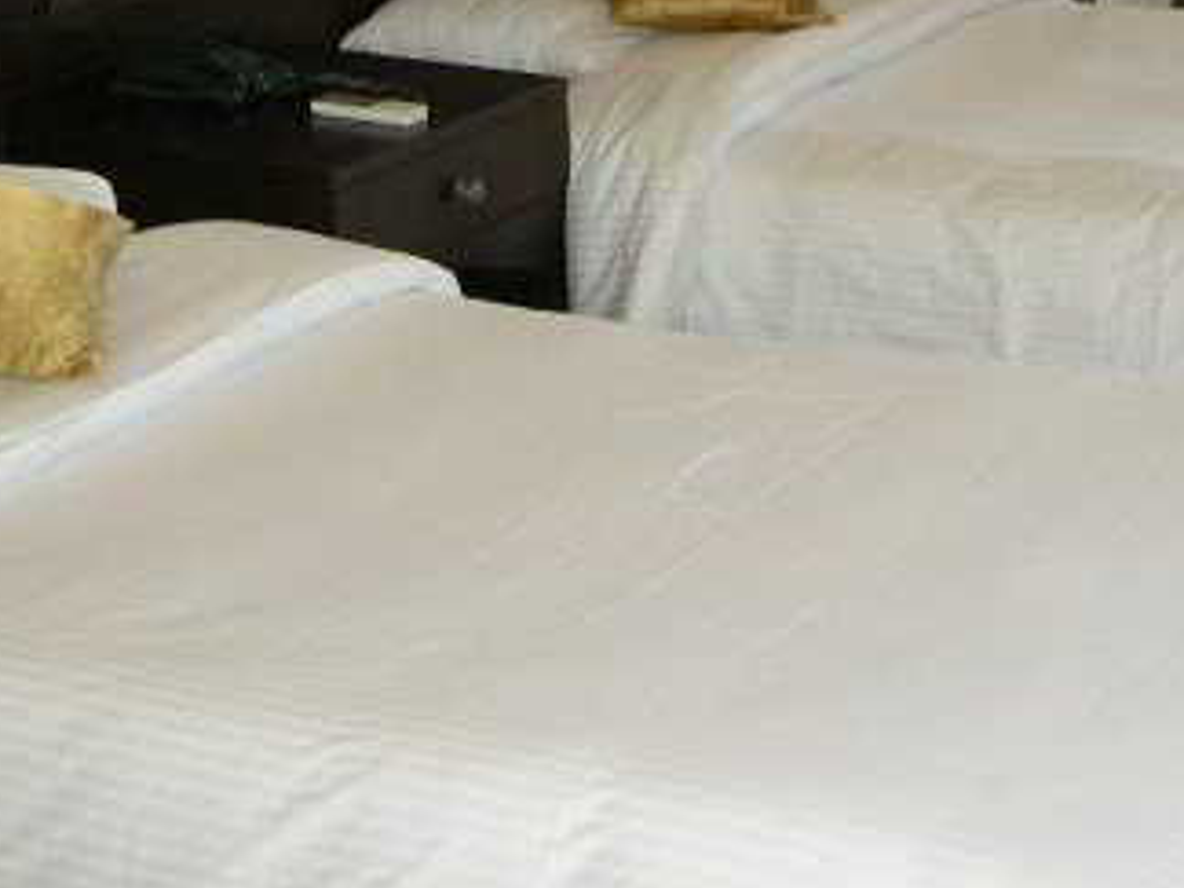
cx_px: 672
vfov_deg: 16.0
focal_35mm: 89
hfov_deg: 22.0
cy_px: -146
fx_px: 3044
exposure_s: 1/57
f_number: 2.7
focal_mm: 7.5
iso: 71
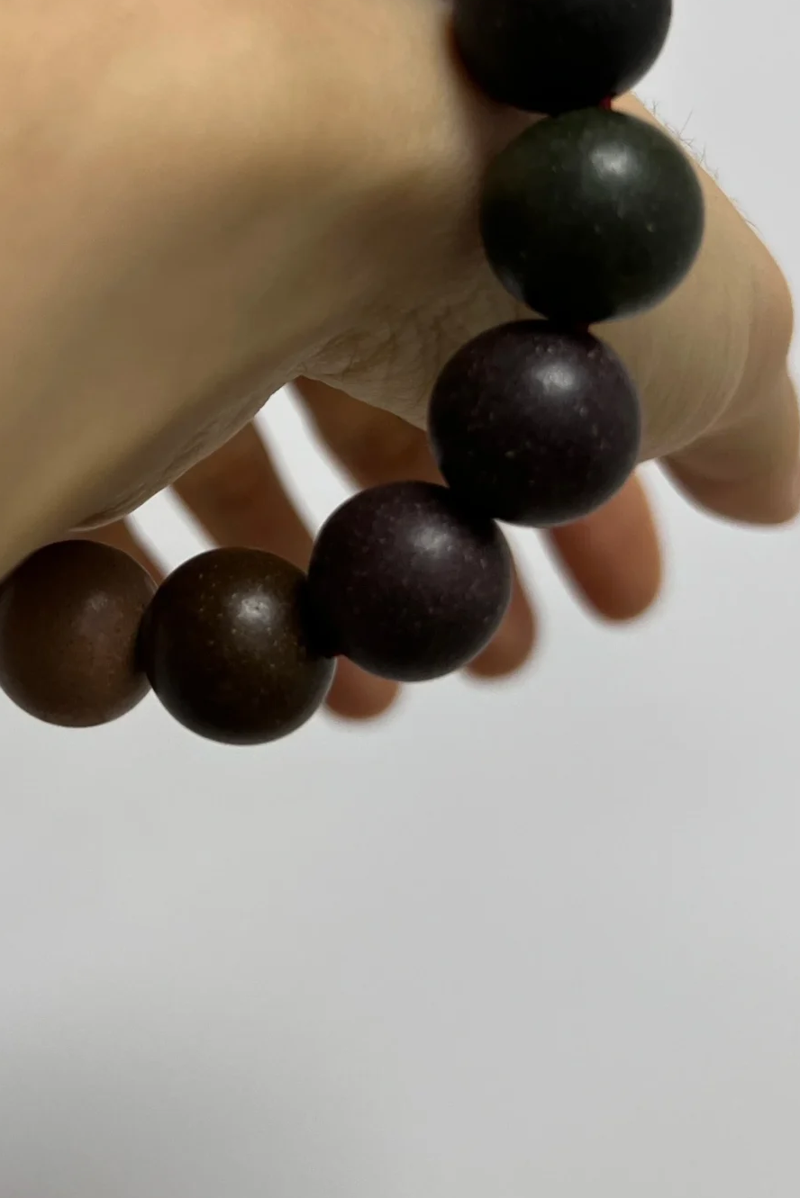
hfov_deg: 25.4
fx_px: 1732
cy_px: 375
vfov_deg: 37.7
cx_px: 110
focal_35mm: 52
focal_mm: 5.7
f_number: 1.5
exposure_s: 1/111
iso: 100
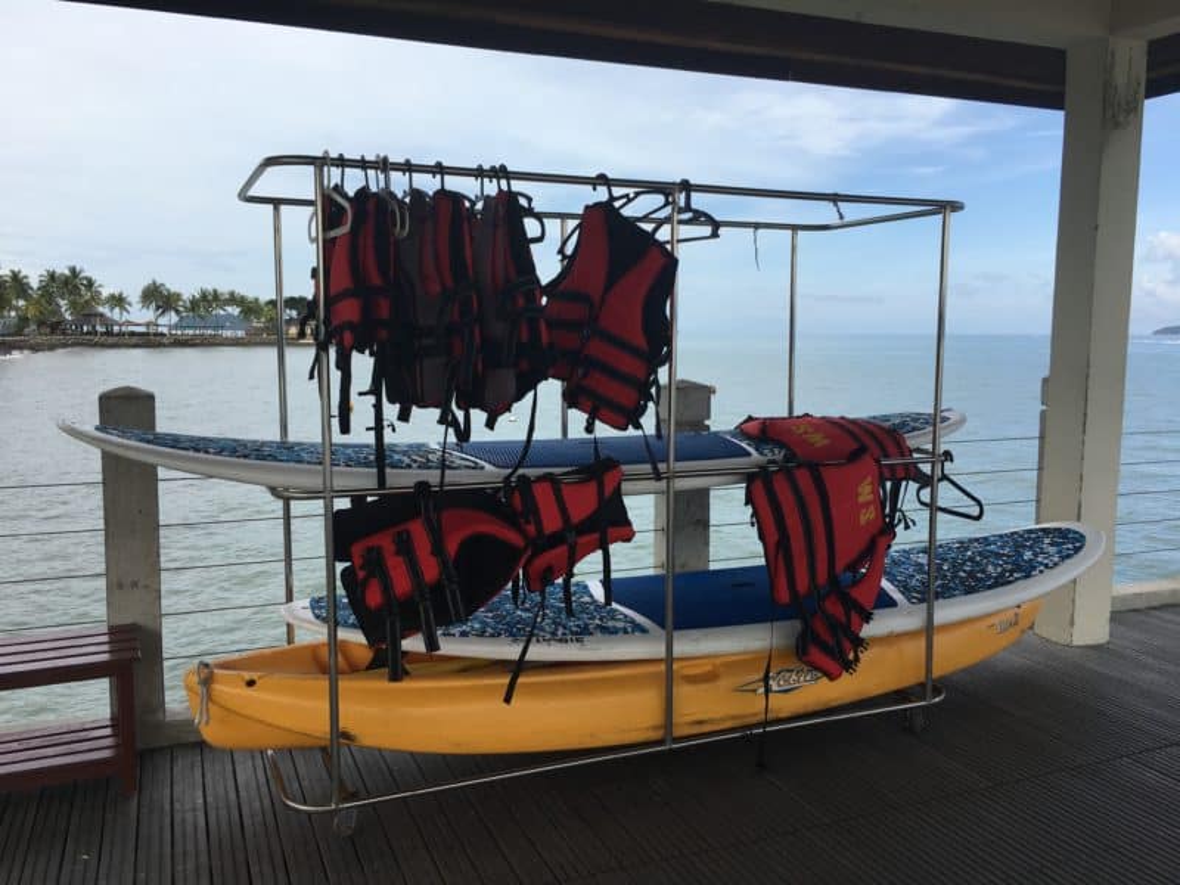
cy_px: 442
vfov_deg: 48.2
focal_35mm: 29
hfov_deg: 61.7
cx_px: 590
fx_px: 989
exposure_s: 1/1538
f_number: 2.2
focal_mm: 4.15
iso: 25
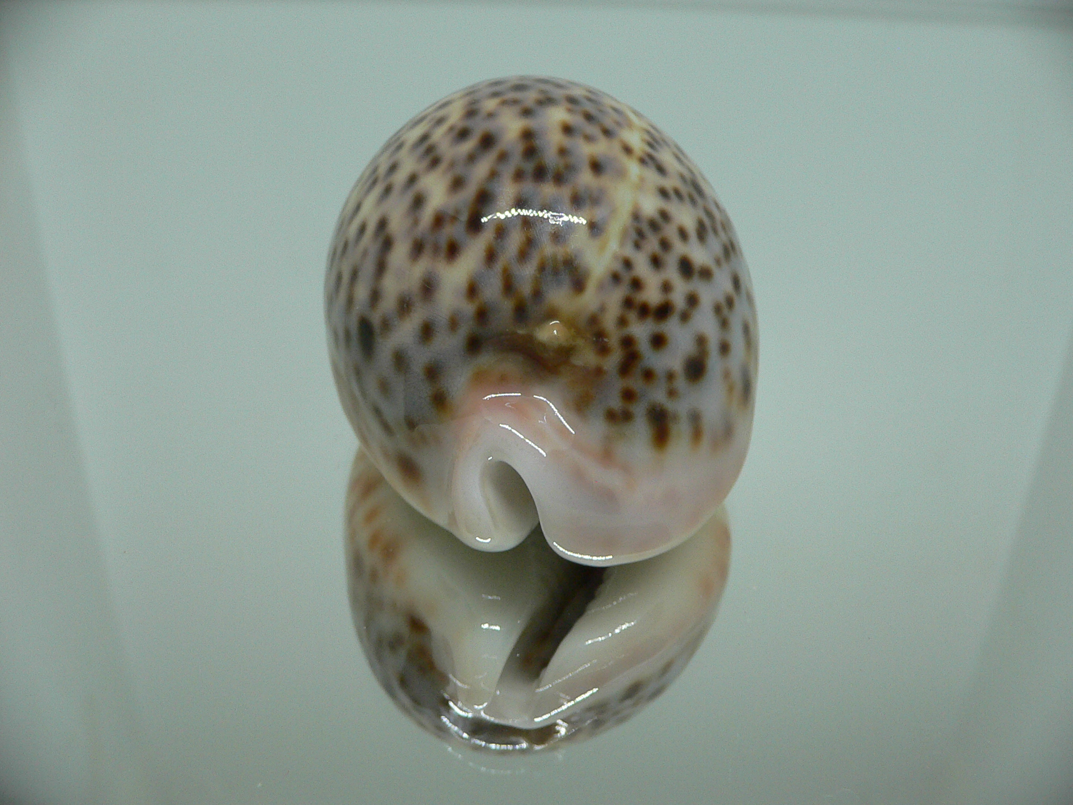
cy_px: 402
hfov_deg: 52.6
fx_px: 1085
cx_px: 536
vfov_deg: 40.7
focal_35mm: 35
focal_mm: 4.6
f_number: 2.8
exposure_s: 1/60
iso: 150
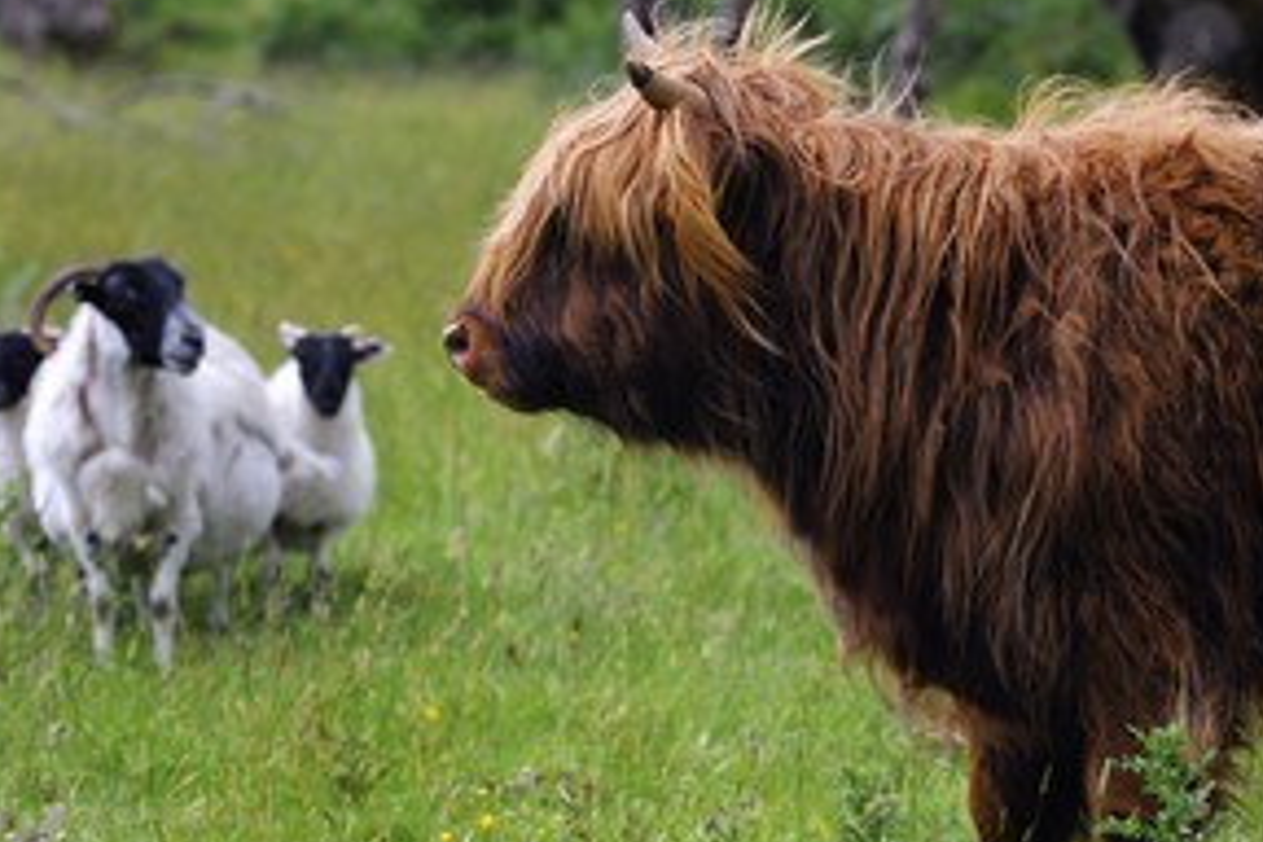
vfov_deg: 4.7
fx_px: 10244
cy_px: 509
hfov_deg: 7.1
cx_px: 732
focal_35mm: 292
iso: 400
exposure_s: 1/200
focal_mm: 200
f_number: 6.3
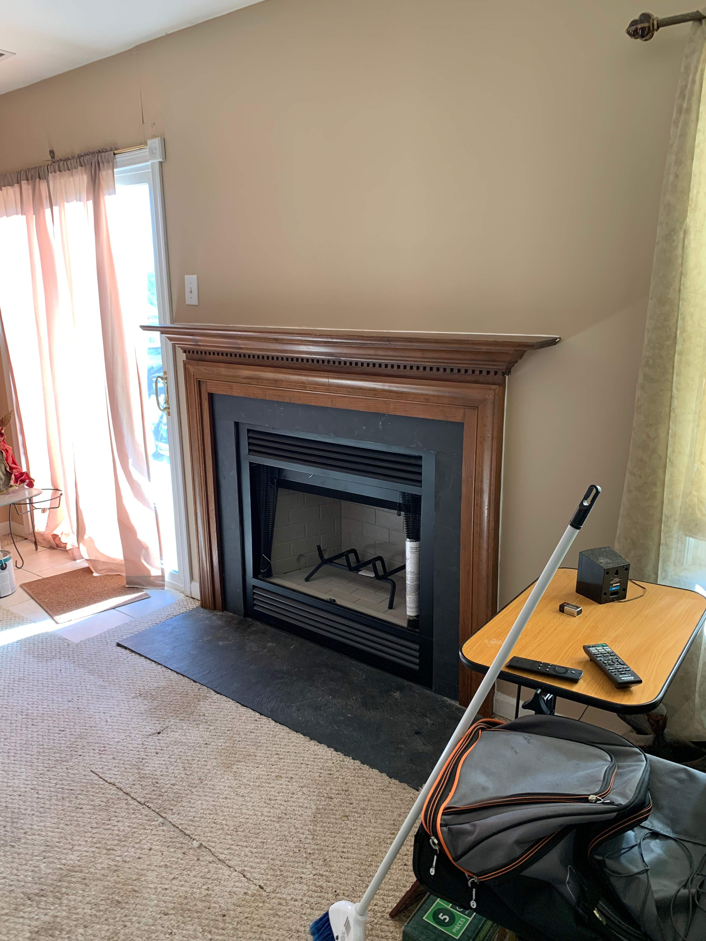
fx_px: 707
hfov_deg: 53.1
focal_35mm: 26
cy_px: 470
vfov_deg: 67.3
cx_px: 353
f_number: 1.8
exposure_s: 1/69
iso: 100
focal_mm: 4.25
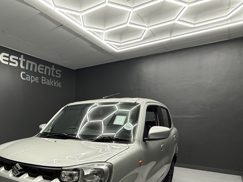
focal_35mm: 27
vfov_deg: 46.0
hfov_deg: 62.0
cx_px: 64
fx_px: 189
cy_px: 167
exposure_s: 1/100
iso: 200
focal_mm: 2.22
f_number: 2.2
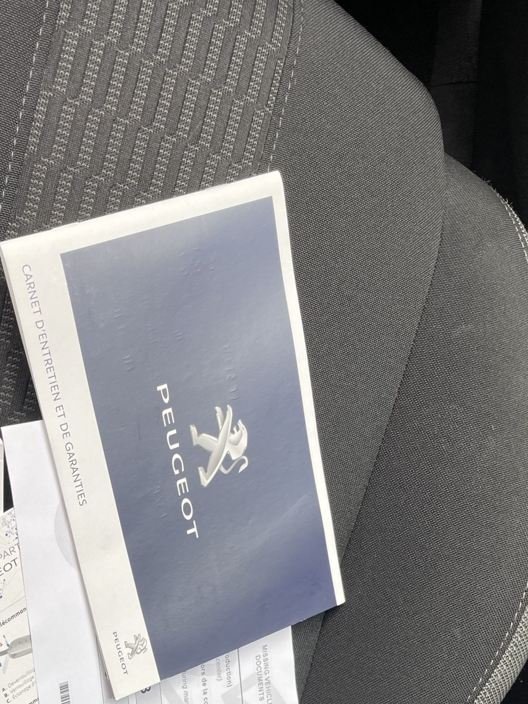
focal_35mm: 48
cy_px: 641
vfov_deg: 37.0
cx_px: 67
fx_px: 976
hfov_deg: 29.2
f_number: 1.6
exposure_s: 1/125
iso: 32
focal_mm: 4.2
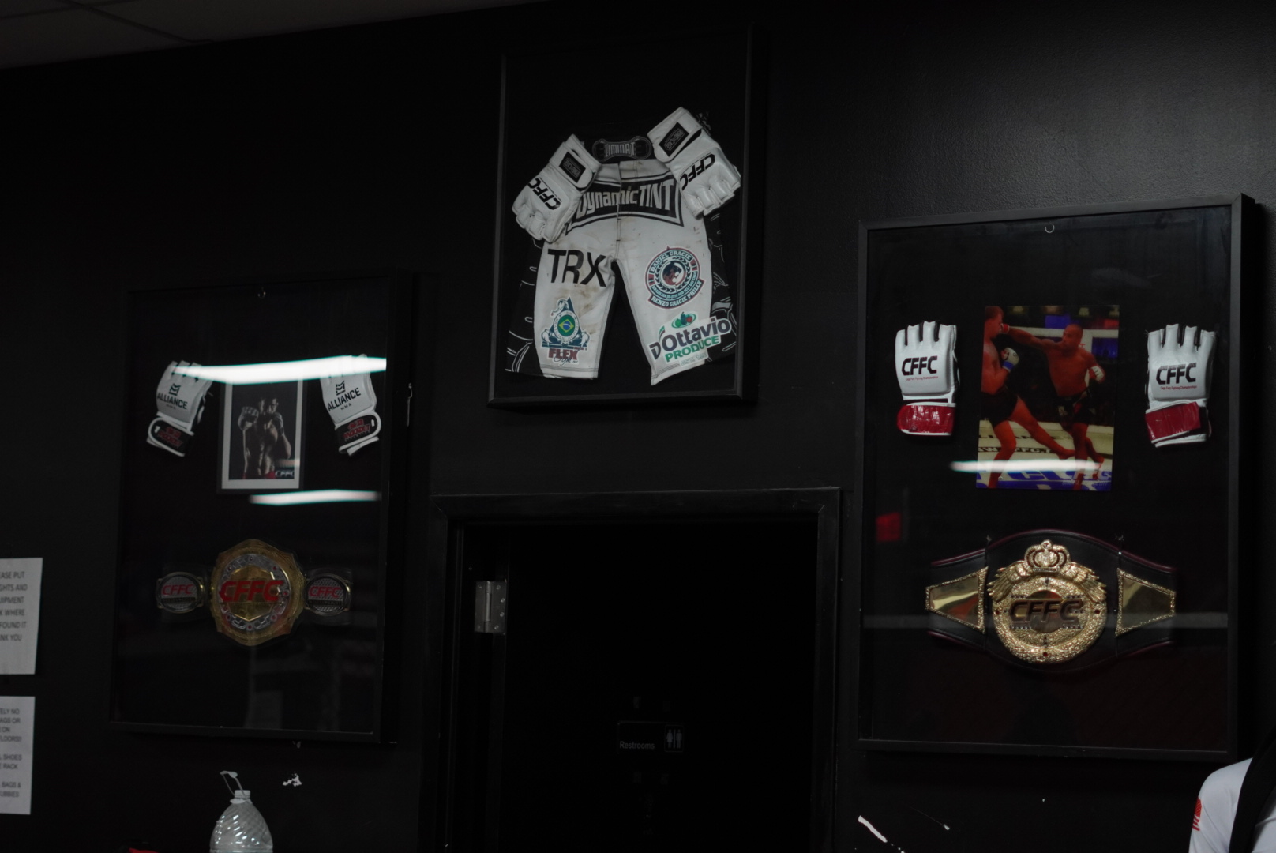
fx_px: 2660
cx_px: 638
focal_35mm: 75
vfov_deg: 18.2
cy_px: 426
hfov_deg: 27.0
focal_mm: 50
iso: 800
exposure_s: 1/400
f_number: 1.8
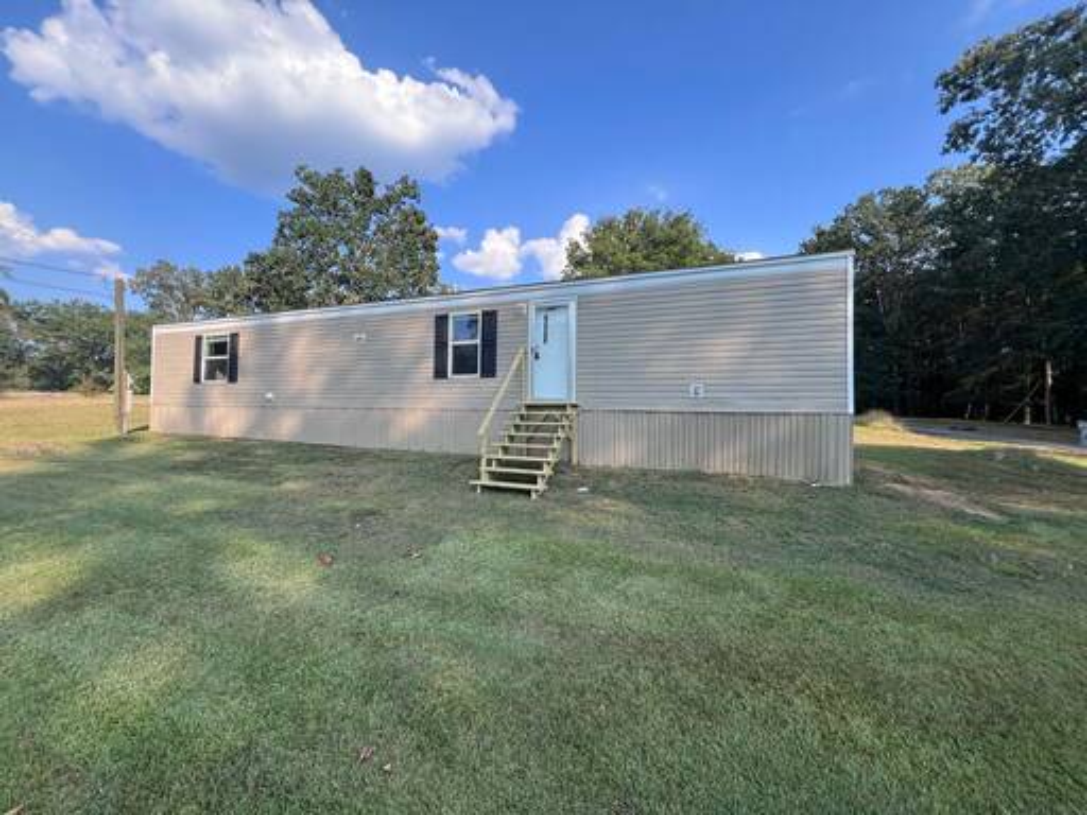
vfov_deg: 89.9
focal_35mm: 13
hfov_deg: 106.2
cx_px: 544
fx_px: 408
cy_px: 408
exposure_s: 1/605
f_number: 1.8
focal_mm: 1.57
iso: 32
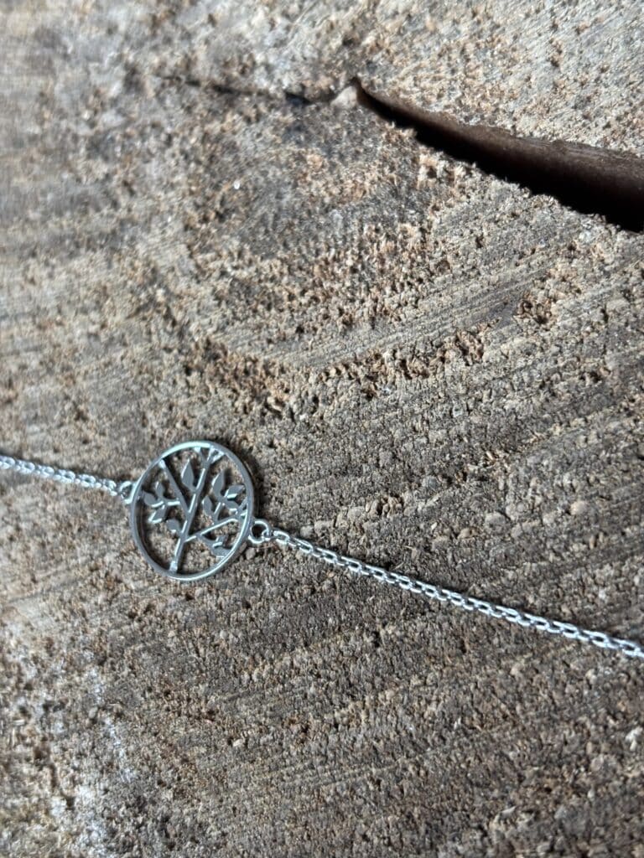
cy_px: 429
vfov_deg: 36.8
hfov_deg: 28.0
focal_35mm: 52
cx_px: 322
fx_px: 1290
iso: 80
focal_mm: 5.96
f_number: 1.6
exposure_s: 1/60
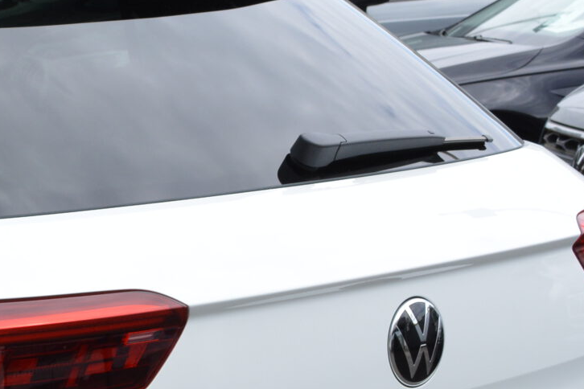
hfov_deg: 15.3
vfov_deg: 10.6
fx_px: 2060
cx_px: -189
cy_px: 471
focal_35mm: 127
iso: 320
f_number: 9
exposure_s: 1/320
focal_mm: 24
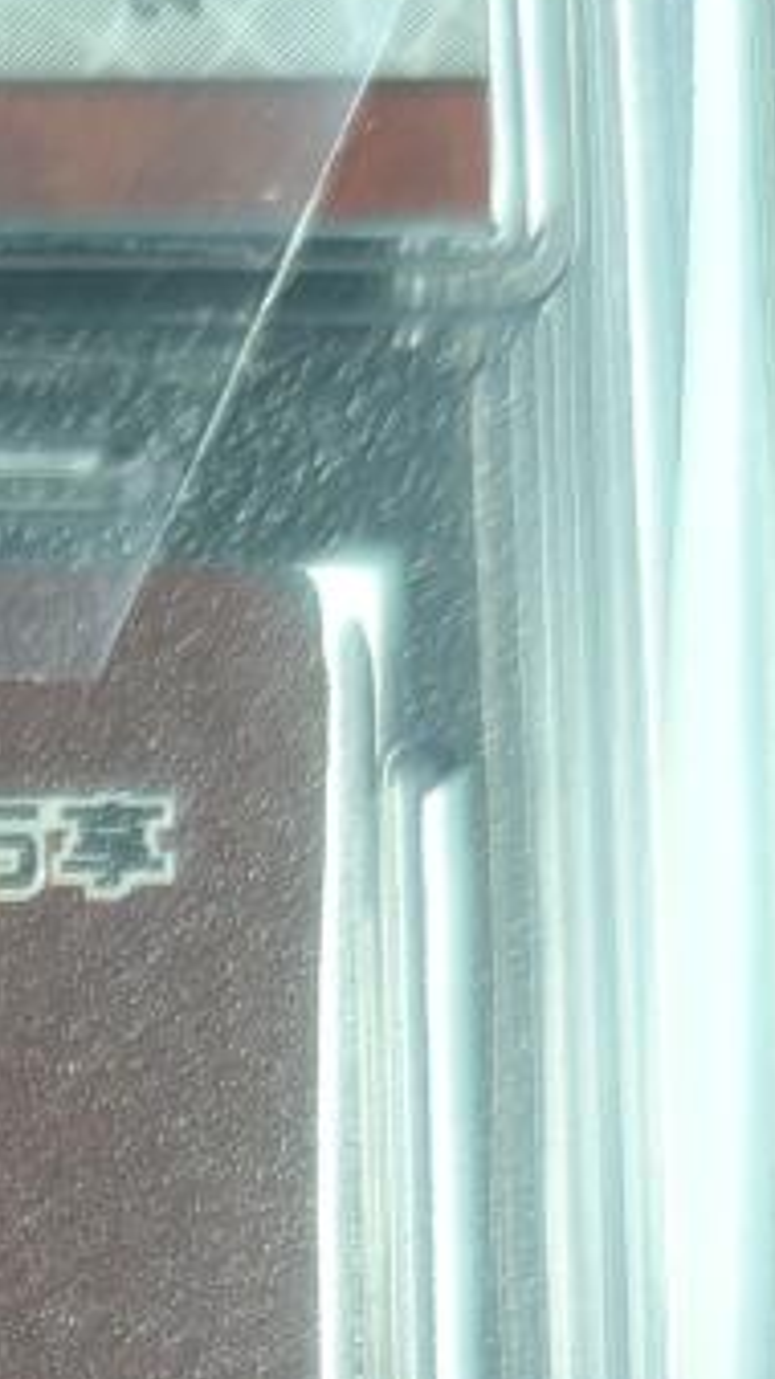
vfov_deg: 13.1
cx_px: -1379
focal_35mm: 151
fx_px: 5519
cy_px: 2370
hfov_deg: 7.3
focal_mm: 4.94
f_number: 1.5
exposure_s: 1/50
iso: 400
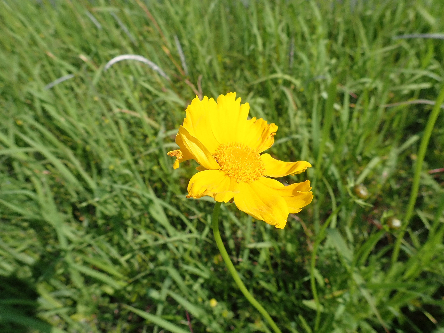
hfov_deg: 69.4
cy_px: 166
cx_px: 222
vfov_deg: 54.9
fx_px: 321
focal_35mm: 25
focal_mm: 4.5
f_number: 8
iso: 100
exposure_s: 1/200
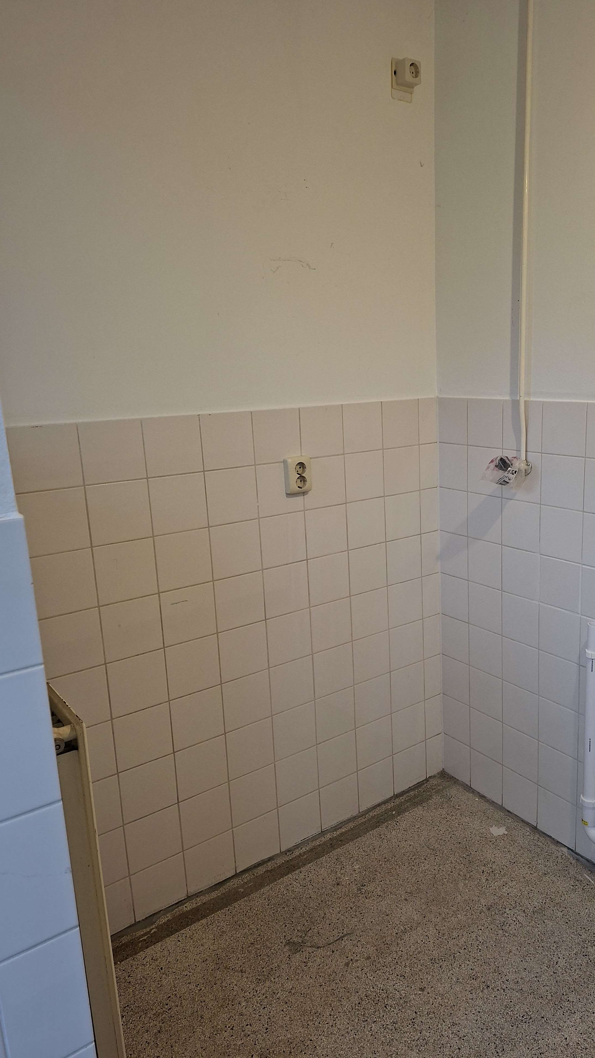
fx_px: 729
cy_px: 510
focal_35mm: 26
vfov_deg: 71.9
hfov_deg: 43.8
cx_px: 397
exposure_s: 1/100
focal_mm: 5.54
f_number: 1.8
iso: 250
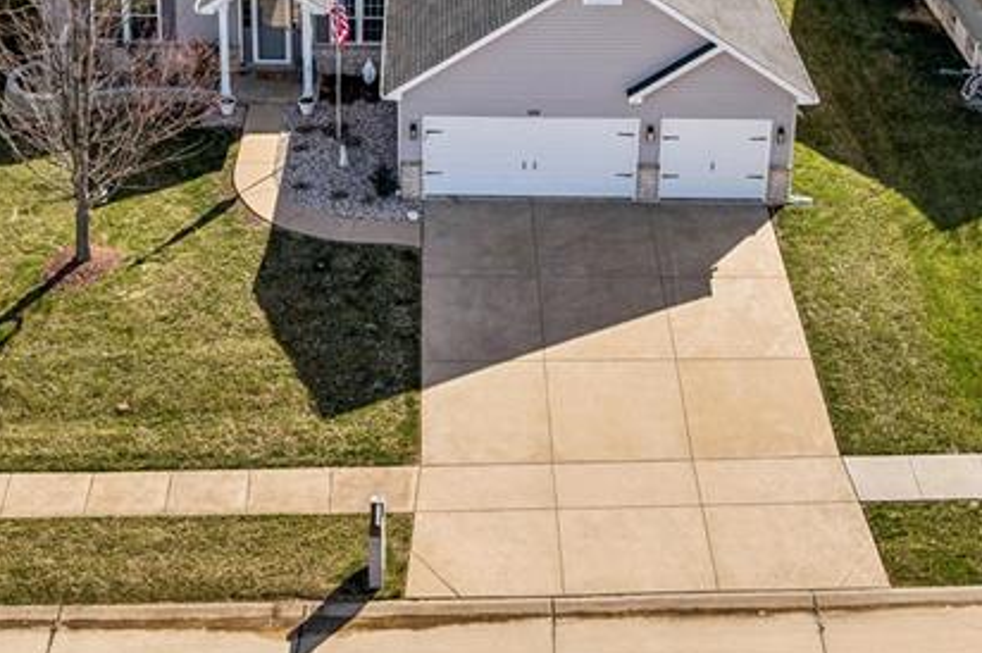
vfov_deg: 20.4
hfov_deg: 32.3
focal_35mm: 62
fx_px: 1690
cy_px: -138
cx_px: 411
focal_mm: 12.3
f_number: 2.8
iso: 150
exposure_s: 1/80
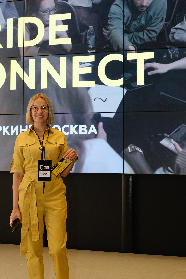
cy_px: 141
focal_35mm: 64
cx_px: 61
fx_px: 496
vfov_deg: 31.4
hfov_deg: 21.2
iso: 800
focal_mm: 30
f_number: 4
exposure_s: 1/60
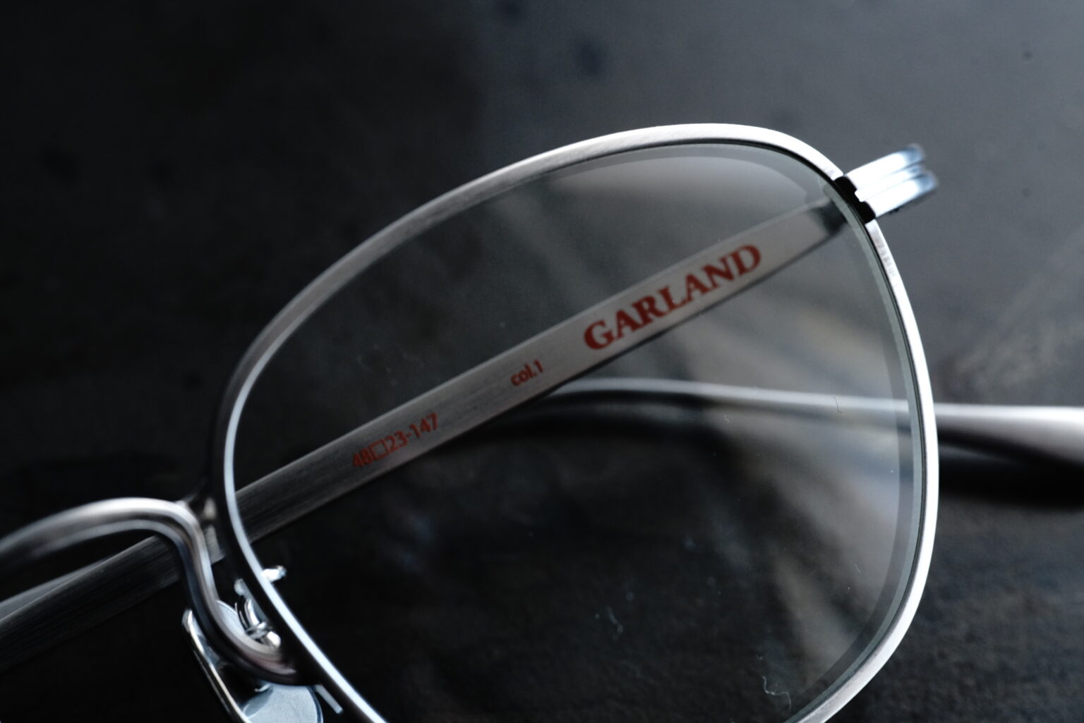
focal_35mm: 65
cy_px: 362
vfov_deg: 20.9
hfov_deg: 31.0
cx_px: 542
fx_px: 1958
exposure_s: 1/50
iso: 2000
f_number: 5.6
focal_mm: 65
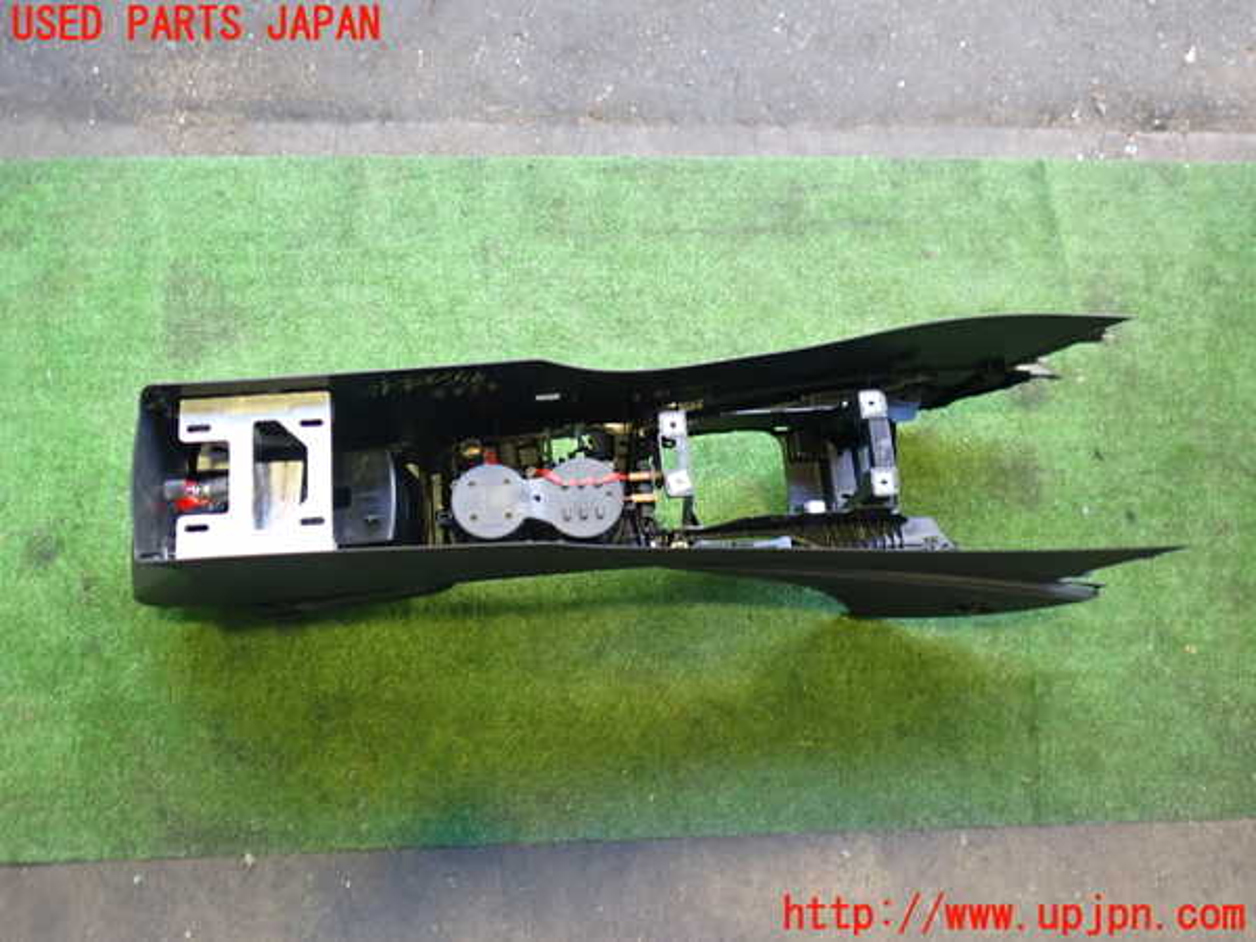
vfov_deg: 46.8
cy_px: 471
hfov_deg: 60.0
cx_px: 628
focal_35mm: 30
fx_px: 1089
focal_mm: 5.4
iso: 400
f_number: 2.3
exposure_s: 1/30
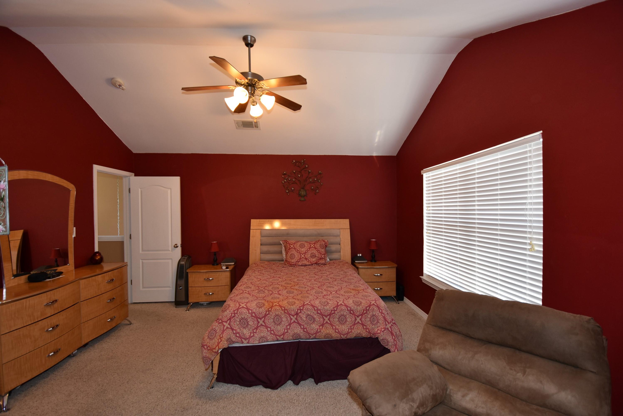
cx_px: 312
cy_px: 208
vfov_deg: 77.4
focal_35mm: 15
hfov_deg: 100.4
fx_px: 260
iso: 280
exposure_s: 1/60
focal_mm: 10
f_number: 4
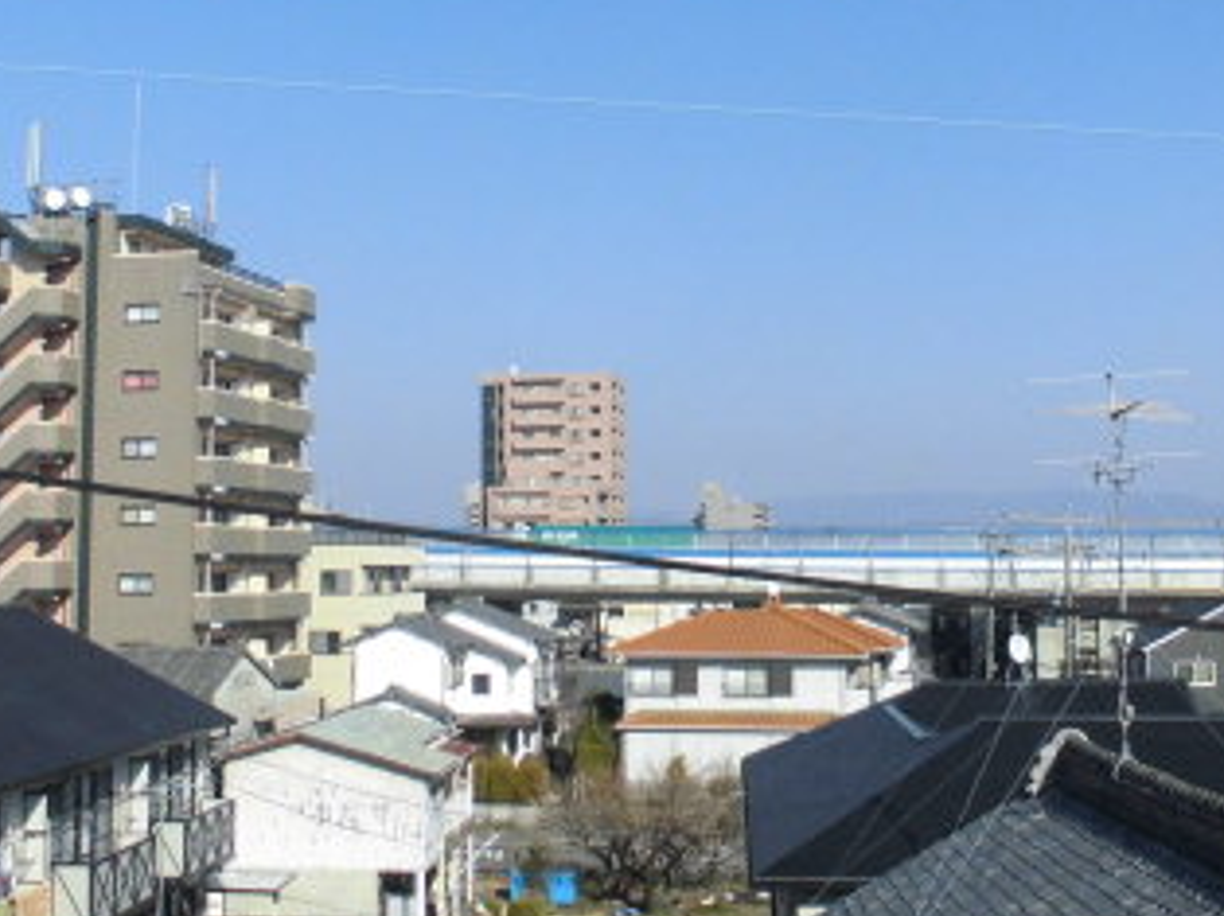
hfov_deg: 36.2
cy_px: 285
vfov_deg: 27.3
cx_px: 596
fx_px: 1873
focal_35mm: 53
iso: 100
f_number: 3.5
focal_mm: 4.6
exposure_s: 1/800
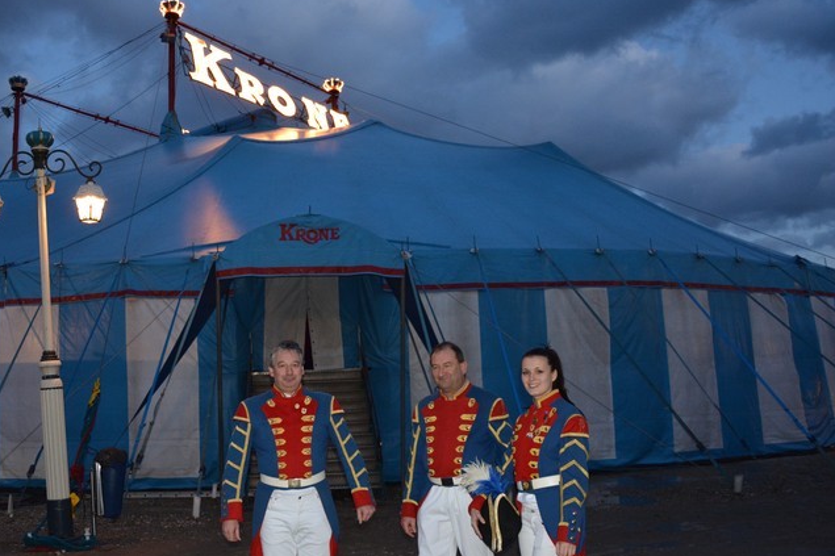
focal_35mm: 34
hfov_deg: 55.1
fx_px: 788
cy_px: 283
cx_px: 310
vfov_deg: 38.9
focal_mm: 18
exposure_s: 1/60
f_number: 3.5
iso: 1400
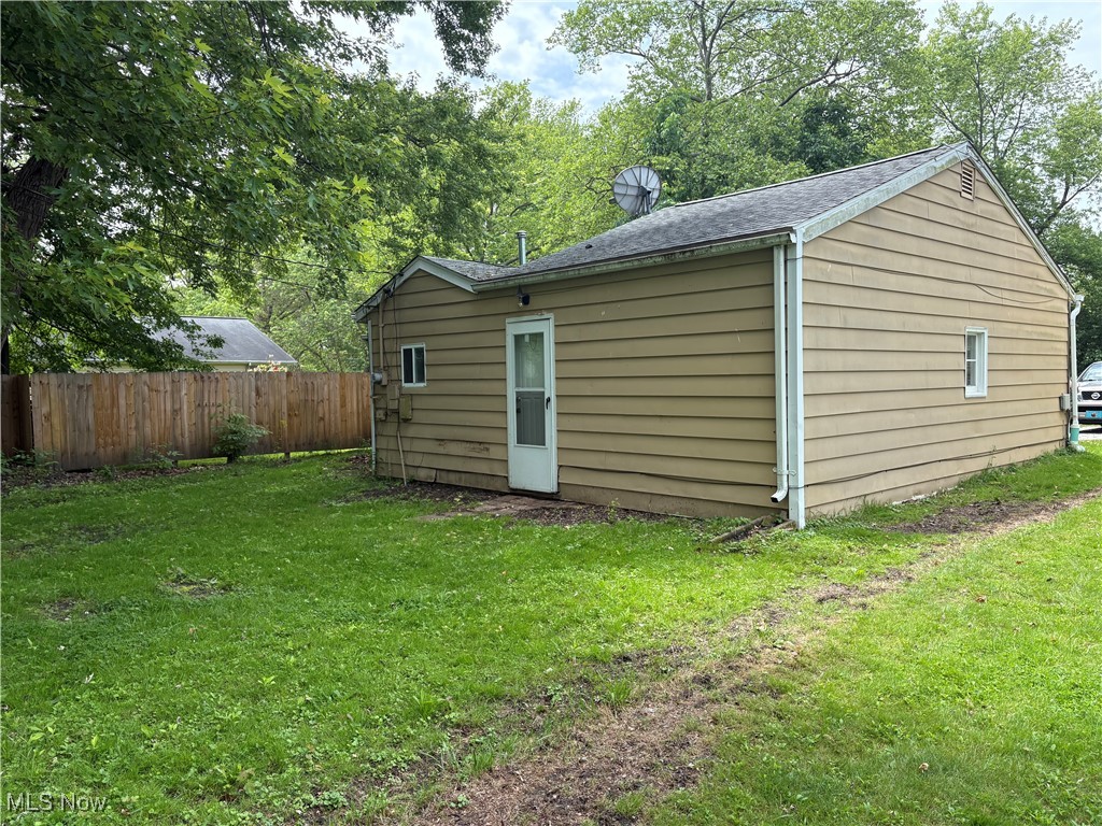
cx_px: 551
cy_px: 413
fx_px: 828
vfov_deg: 53.1
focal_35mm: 26
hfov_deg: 67.3
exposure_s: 1/1099
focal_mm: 5.96
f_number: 1.6
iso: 64
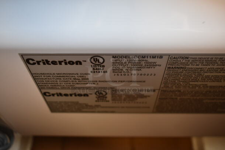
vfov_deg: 35.6
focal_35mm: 38
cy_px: 75
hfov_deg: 51.2
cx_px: 112
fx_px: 235
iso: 1000
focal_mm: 25
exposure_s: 1/40
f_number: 4
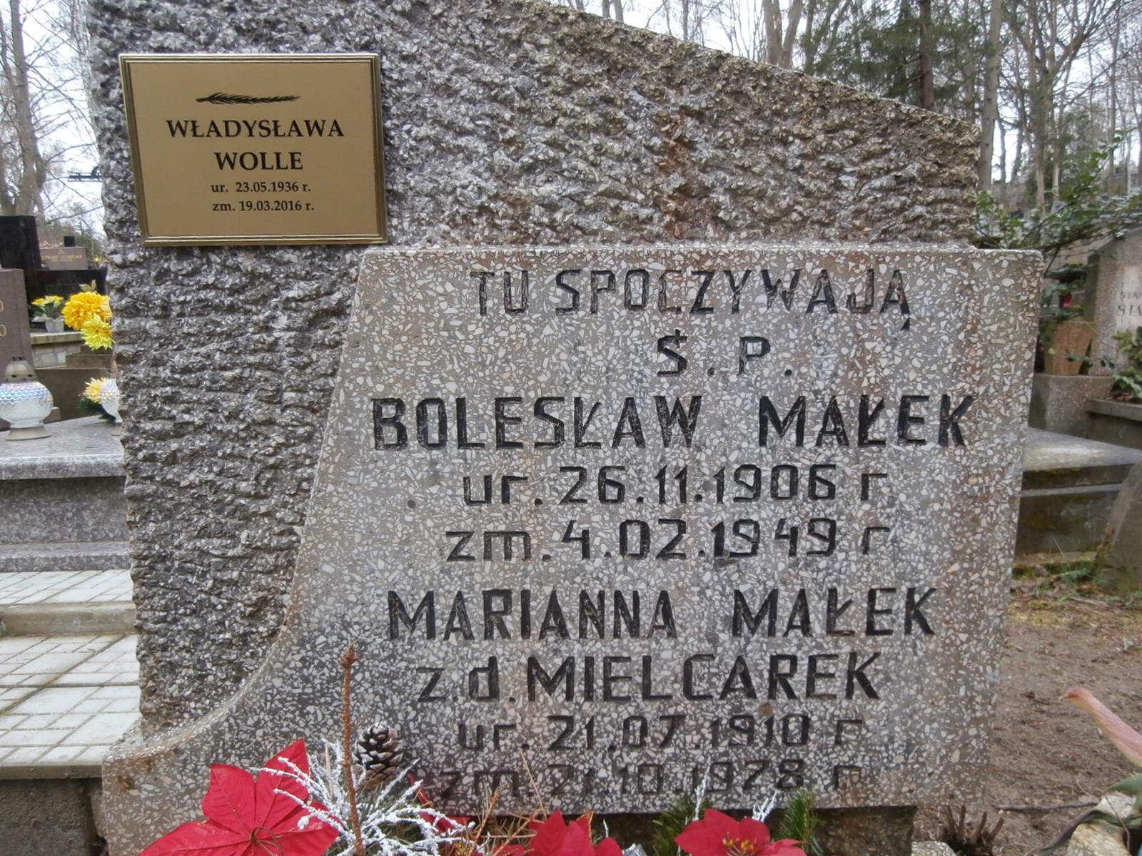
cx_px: 571
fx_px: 792
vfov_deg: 56.8
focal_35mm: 24
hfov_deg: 71.6
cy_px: 428
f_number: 3
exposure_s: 1/125
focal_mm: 4.2
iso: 100
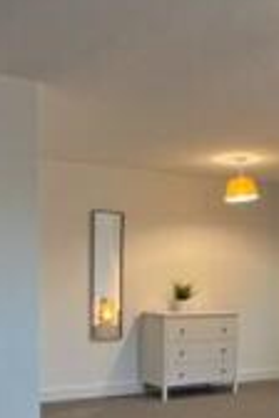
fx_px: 546
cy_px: 315
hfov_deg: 28.6
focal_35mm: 47
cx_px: 156
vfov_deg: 40.7
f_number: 1.8
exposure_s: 1/50
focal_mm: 1.57
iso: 320
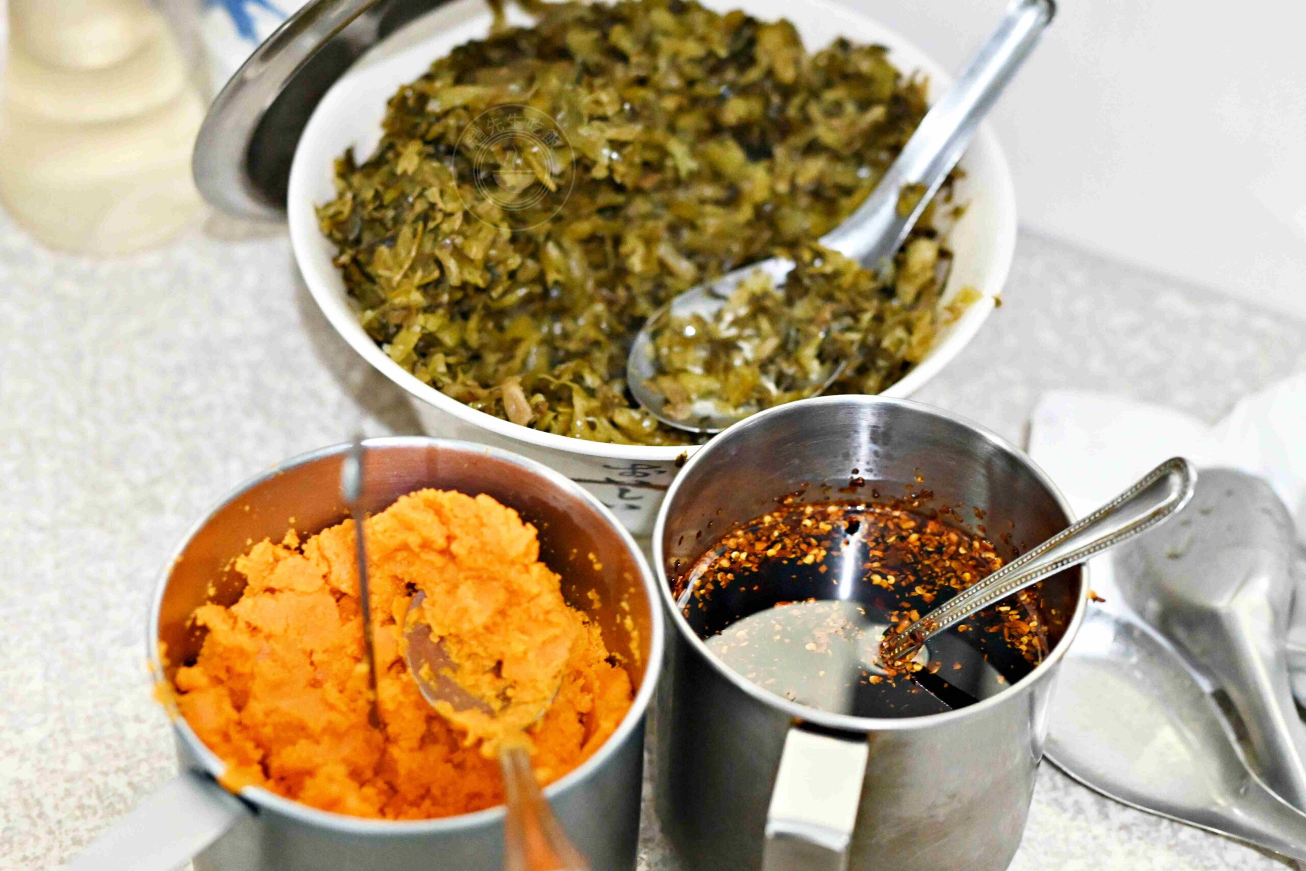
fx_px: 2721
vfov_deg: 18.2
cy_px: 436
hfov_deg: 27.0
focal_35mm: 75
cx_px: 653
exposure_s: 1/200
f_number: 2.8
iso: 5000
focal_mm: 50
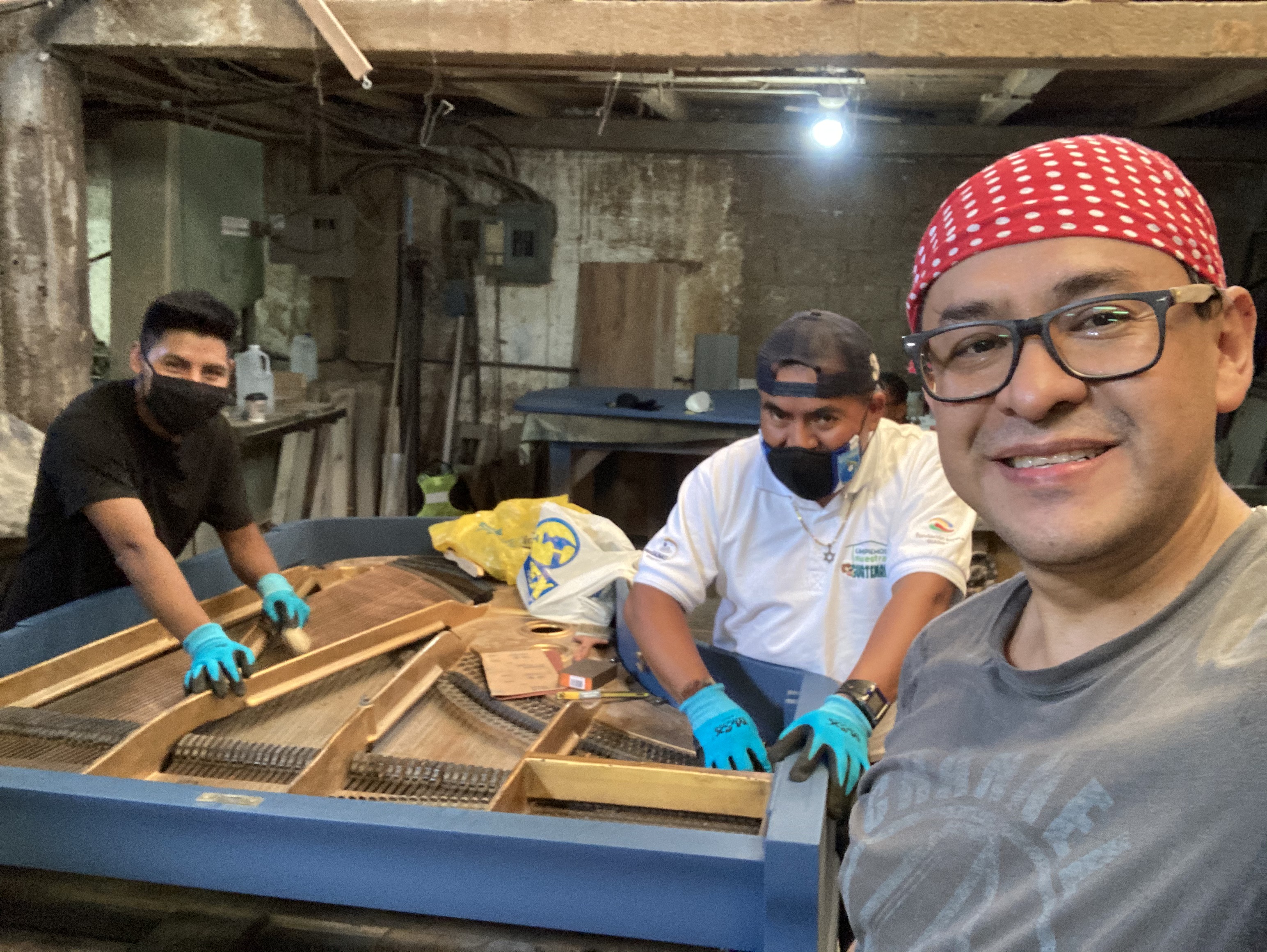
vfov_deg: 44.2
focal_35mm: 32
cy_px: 476
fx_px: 1172
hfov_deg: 56.8
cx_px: 634
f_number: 2.2
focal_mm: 2.87
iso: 400
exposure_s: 1/30
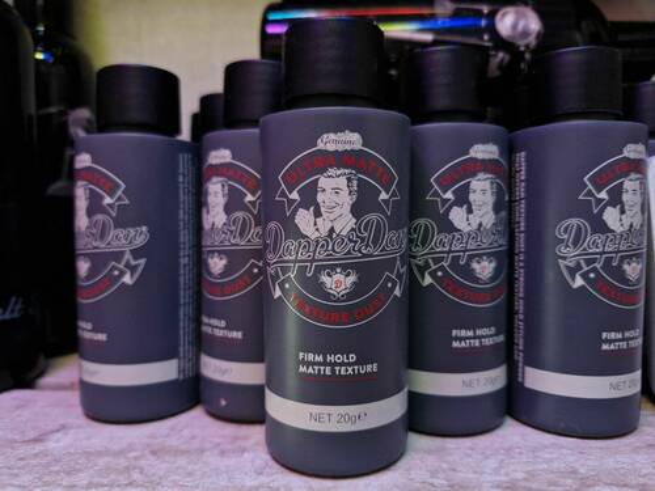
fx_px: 435
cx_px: 328
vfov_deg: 58.9
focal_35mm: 23
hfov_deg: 73.9
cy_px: 246
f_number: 1.8
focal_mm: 5.54
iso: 125
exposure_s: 1/100
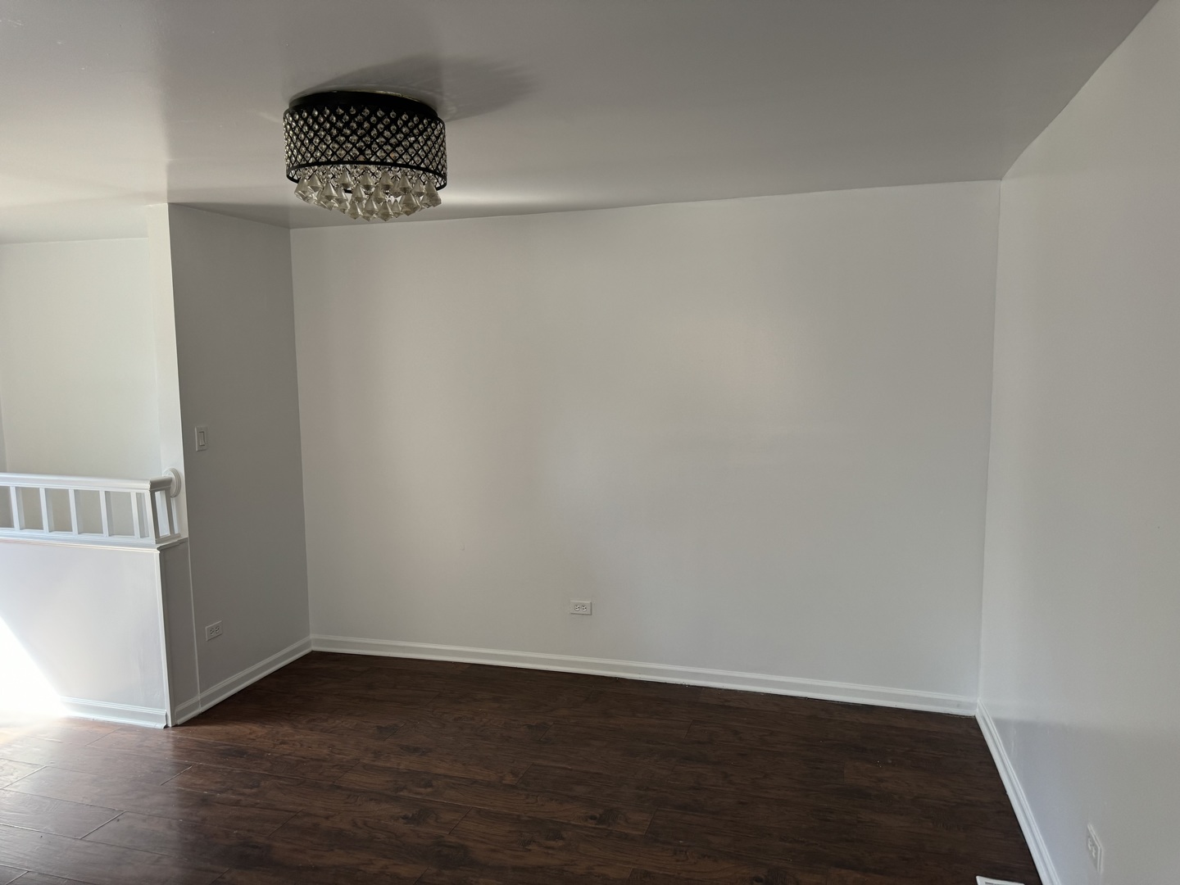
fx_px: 818
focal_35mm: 24
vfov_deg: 56.8
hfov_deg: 71.6
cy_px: 442
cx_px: 590
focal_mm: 6.76
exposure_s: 1/121
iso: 160
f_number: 1.78
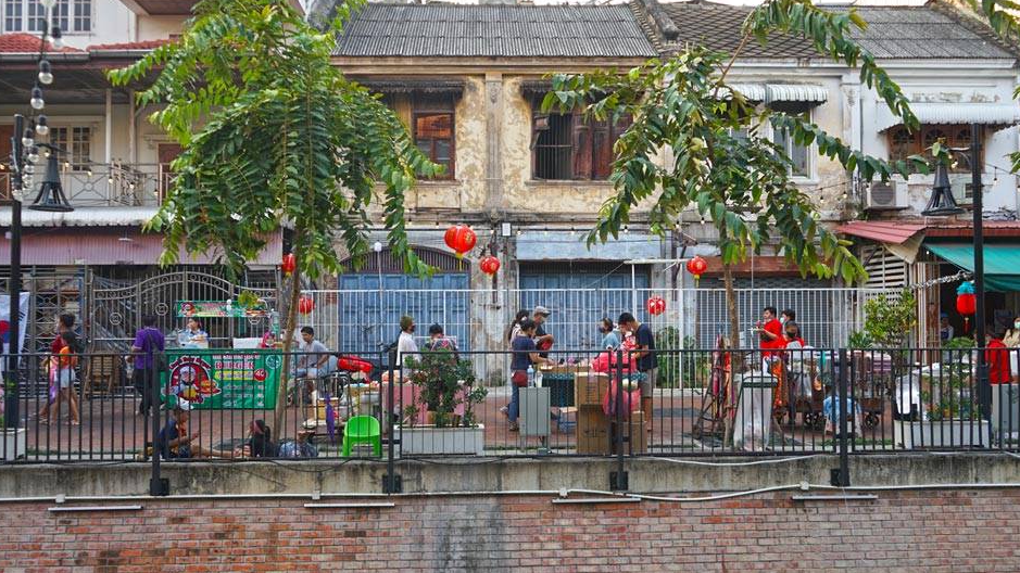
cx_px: 508
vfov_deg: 38.9
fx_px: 811
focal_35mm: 30
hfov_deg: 64.3
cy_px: 301
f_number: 4
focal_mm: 28
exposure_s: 1/160
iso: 100
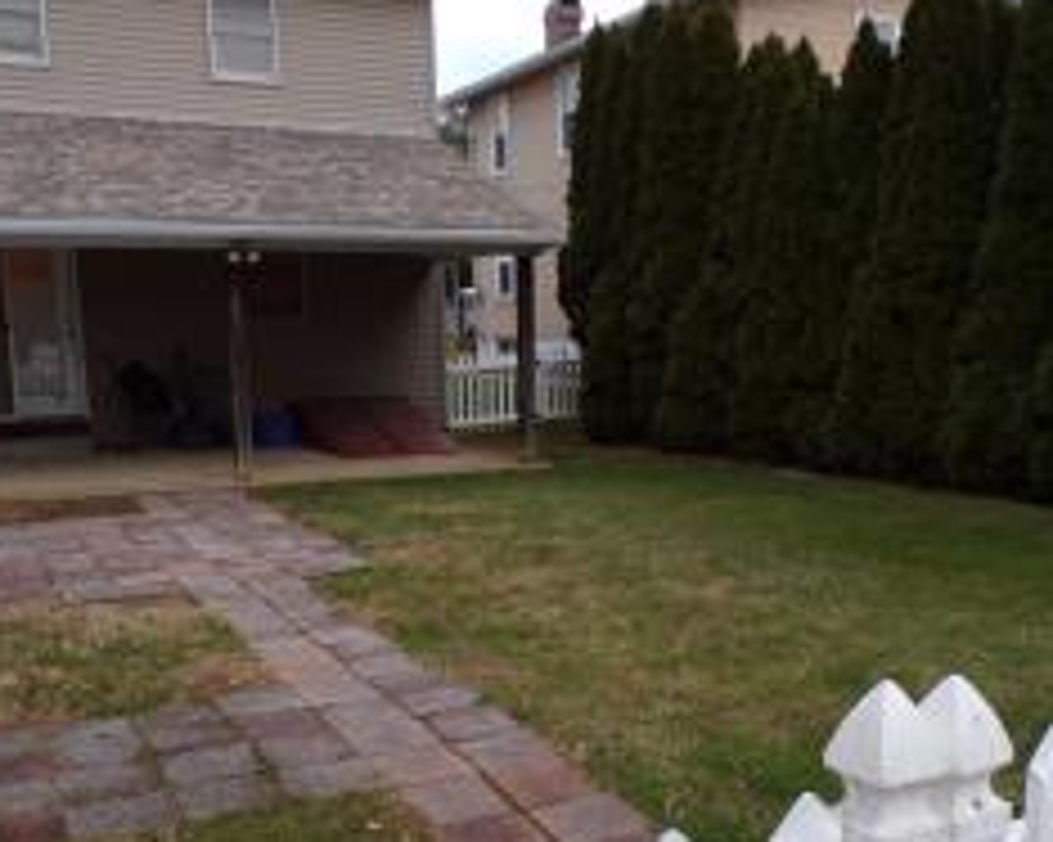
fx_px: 1246
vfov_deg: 37.1
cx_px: 626
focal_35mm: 40
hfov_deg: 45.6
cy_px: 531
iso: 80
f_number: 3
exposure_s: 1/34
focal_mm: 4.3
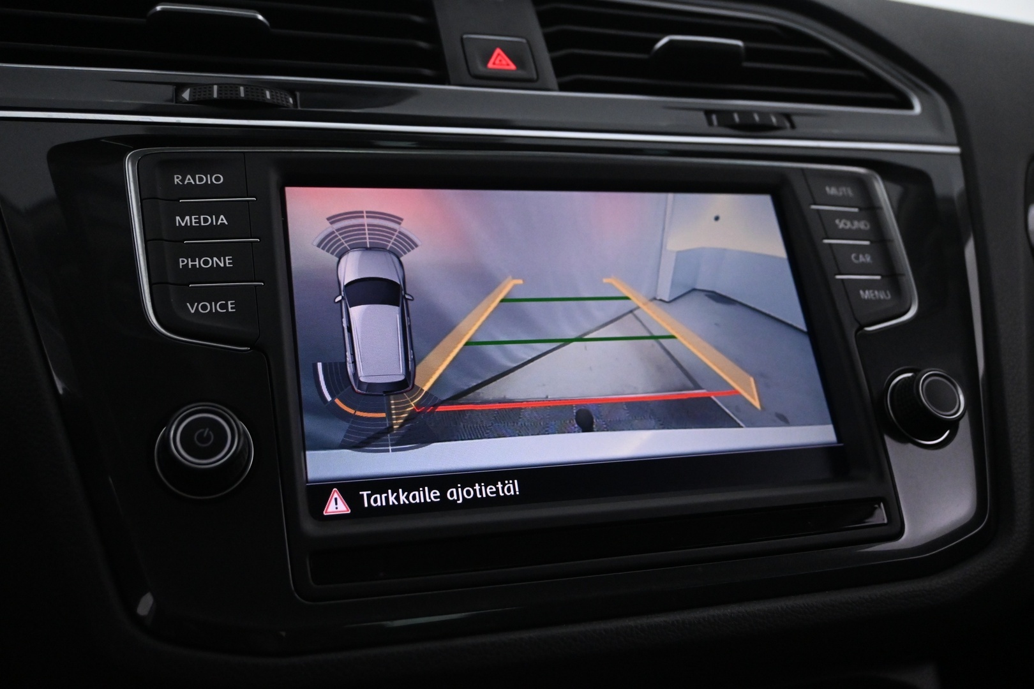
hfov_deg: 56.1
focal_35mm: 34
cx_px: 517
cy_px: 344
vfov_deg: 39.1
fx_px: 969
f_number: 4
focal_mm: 22.5
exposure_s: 1/100
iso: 3200
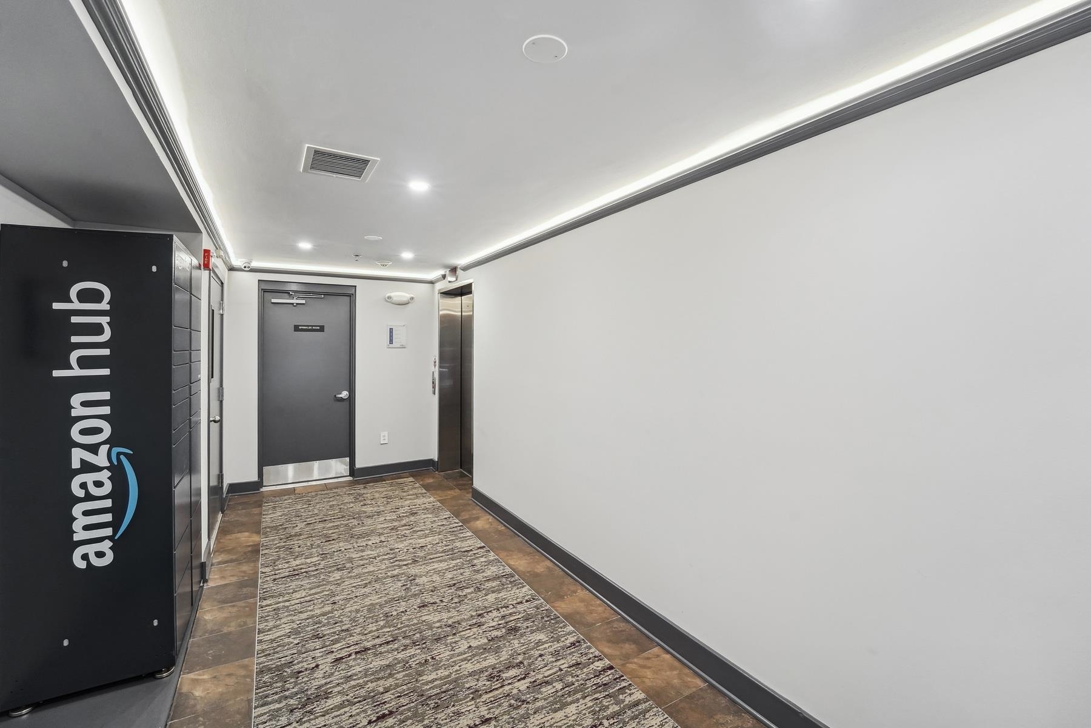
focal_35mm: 14
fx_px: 424
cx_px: 546
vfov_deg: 81.2
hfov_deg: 104.3
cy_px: 364
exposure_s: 1/60
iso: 3200
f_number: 9
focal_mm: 14
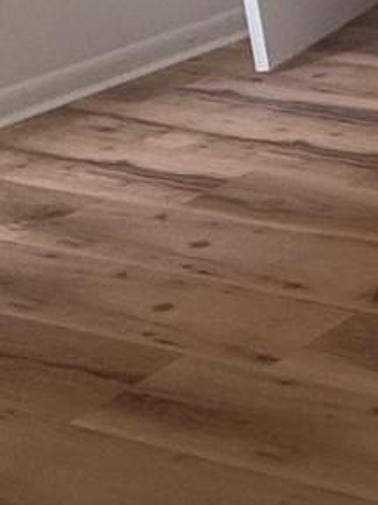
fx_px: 1137
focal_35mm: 78
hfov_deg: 10.3
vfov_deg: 21.6
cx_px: 1238
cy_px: -220
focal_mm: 2.22
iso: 64
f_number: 2.2
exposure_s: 1/99
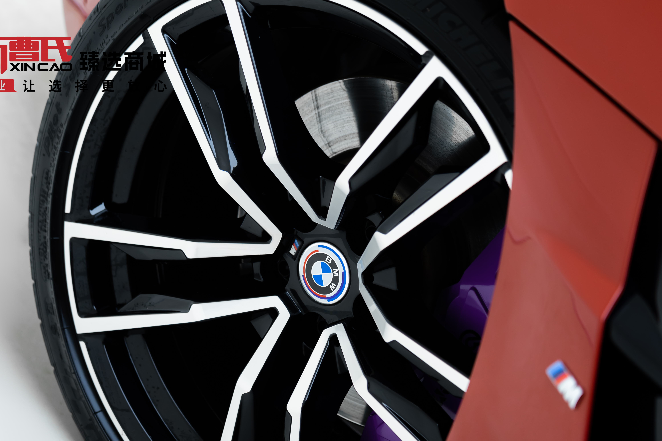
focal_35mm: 136
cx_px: 328
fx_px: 2501
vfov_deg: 10.1
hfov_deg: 15.1
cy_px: 270
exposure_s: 1/125
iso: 320
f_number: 4
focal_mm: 105
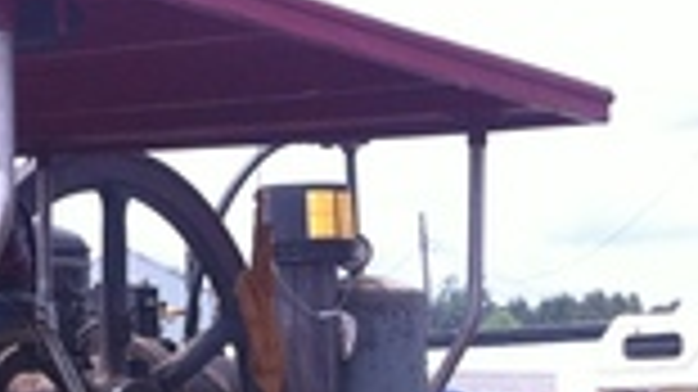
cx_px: 50
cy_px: 798
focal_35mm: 157
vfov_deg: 7.4
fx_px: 2904
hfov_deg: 13.6
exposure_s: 1/838
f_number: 2.8
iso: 80
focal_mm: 3.85
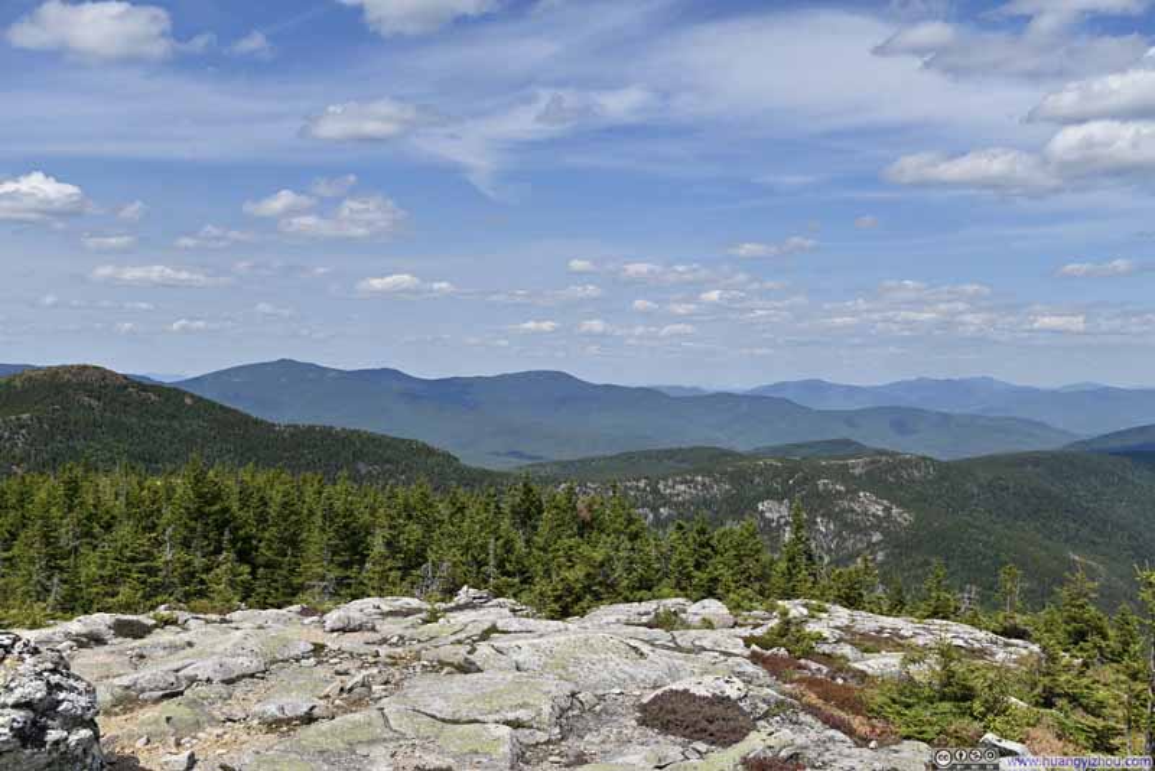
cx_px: 578
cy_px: 386
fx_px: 1123
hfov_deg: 54.4
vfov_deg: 37.9
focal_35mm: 35
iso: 100
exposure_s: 1/1250
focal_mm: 35
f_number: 5.6
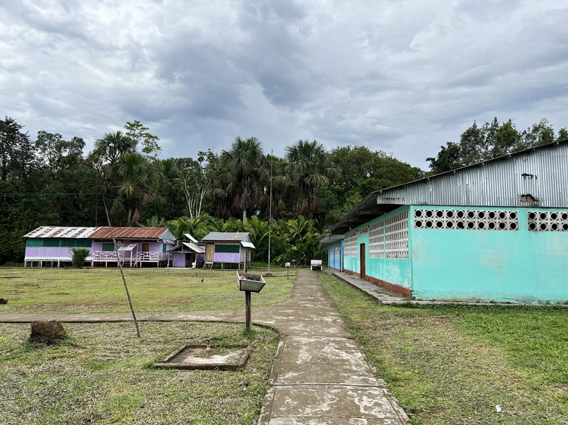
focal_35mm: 26
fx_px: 426
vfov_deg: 53.0
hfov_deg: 67.3
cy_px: 212
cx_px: 284
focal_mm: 5.7
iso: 50
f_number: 1.5
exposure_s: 1/3356
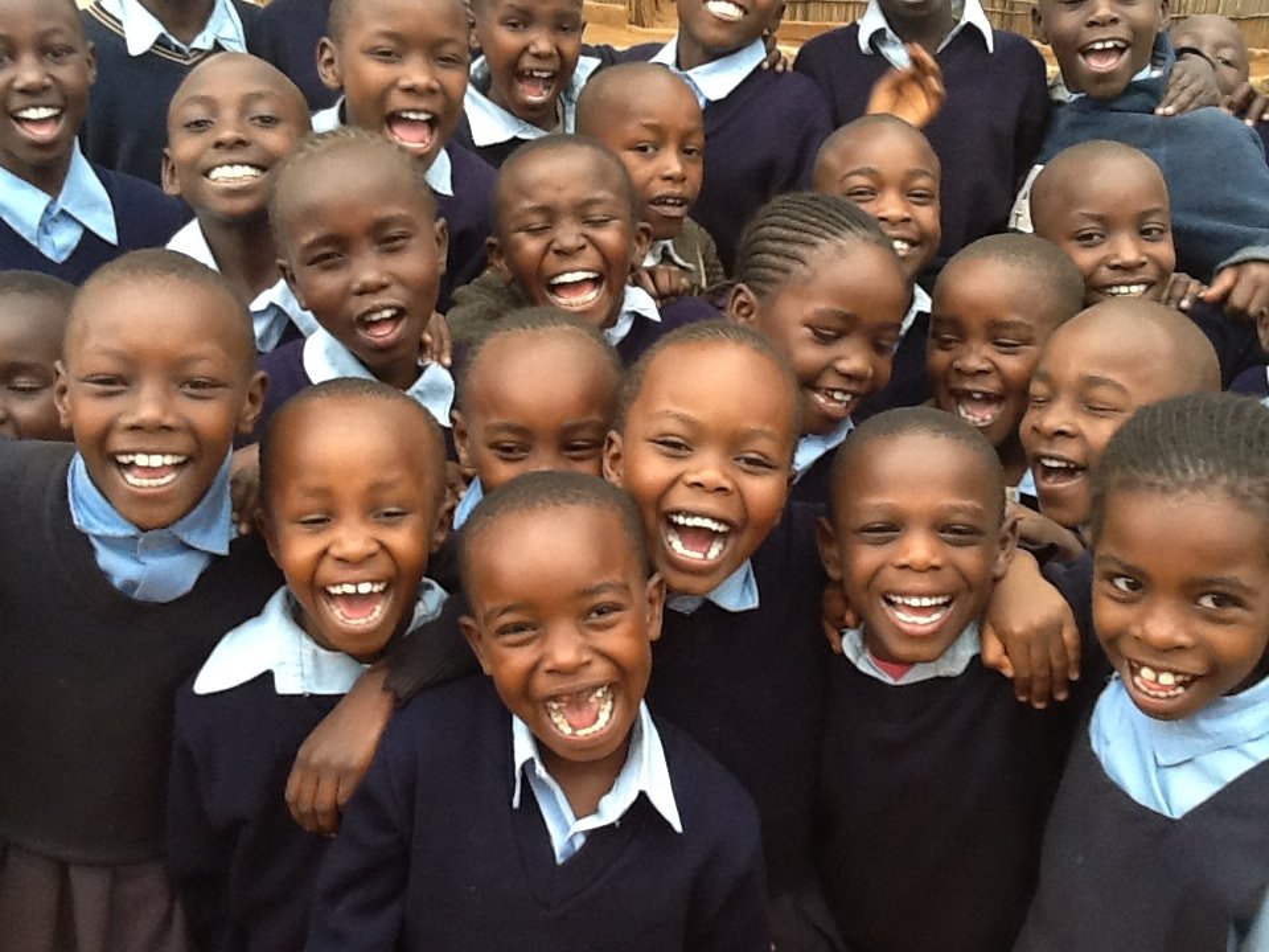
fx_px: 1613
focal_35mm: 44
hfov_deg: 42.9
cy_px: 476
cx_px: 634
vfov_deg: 32.9
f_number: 2.4
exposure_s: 1/120
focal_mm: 2.03
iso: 64
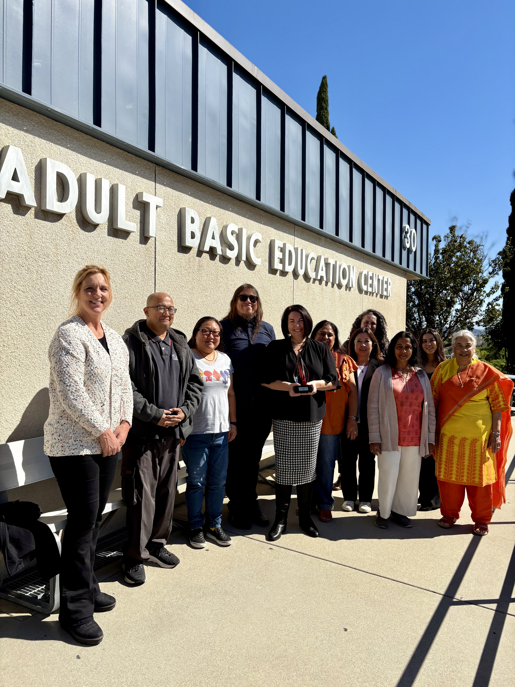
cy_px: 344
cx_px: 258
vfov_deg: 67.3
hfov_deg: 53.1
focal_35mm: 26
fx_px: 516
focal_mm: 5.96
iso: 50
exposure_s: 1/4065
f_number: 1.6
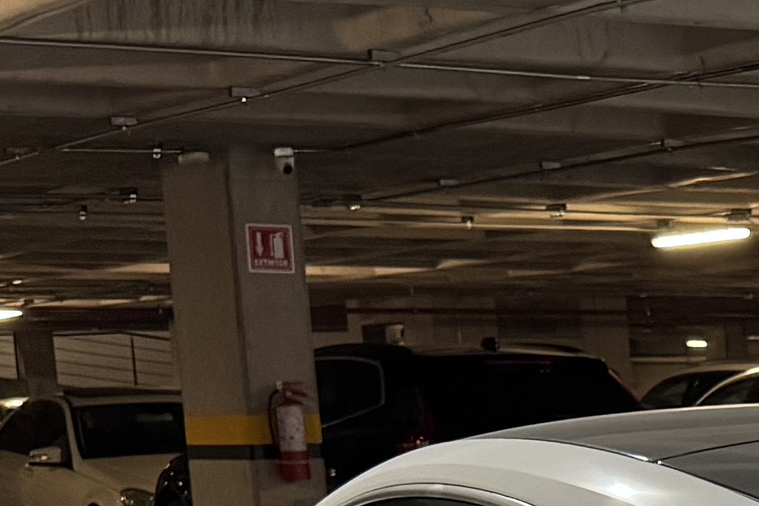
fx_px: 2740
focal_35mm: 130
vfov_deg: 9.8
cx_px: 1196
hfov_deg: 14.5
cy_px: 991
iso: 400
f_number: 1.78
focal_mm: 6.76
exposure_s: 1/60
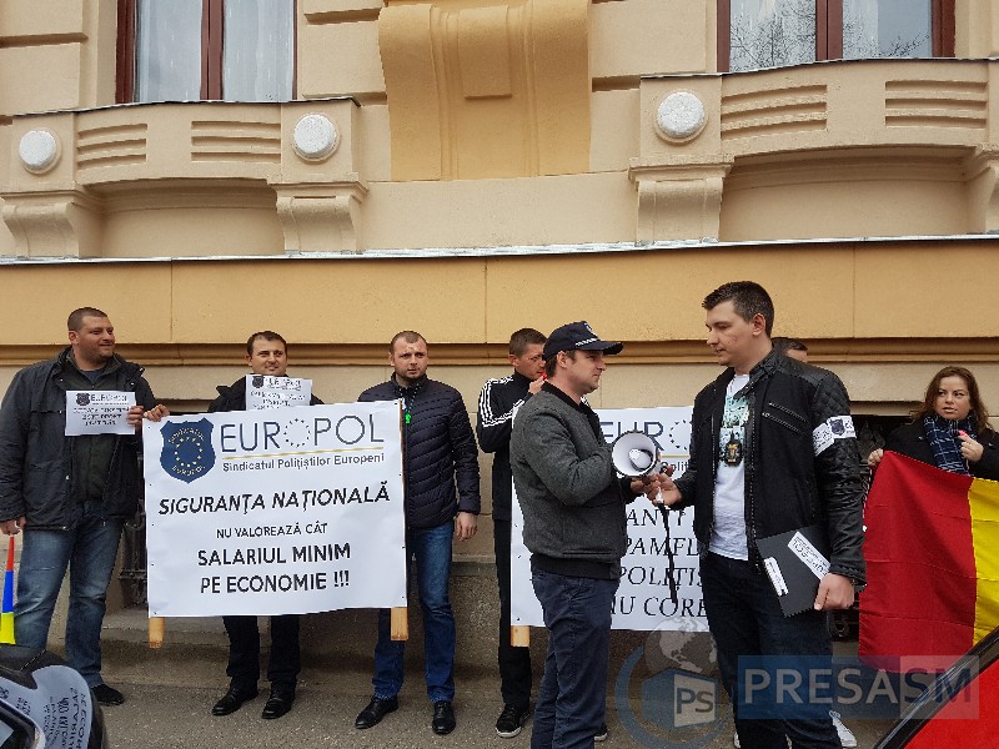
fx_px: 750
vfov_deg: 53.1
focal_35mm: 26
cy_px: 374
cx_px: 500
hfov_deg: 67.3
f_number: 1.7
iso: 40
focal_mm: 4.2
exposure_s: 1/634
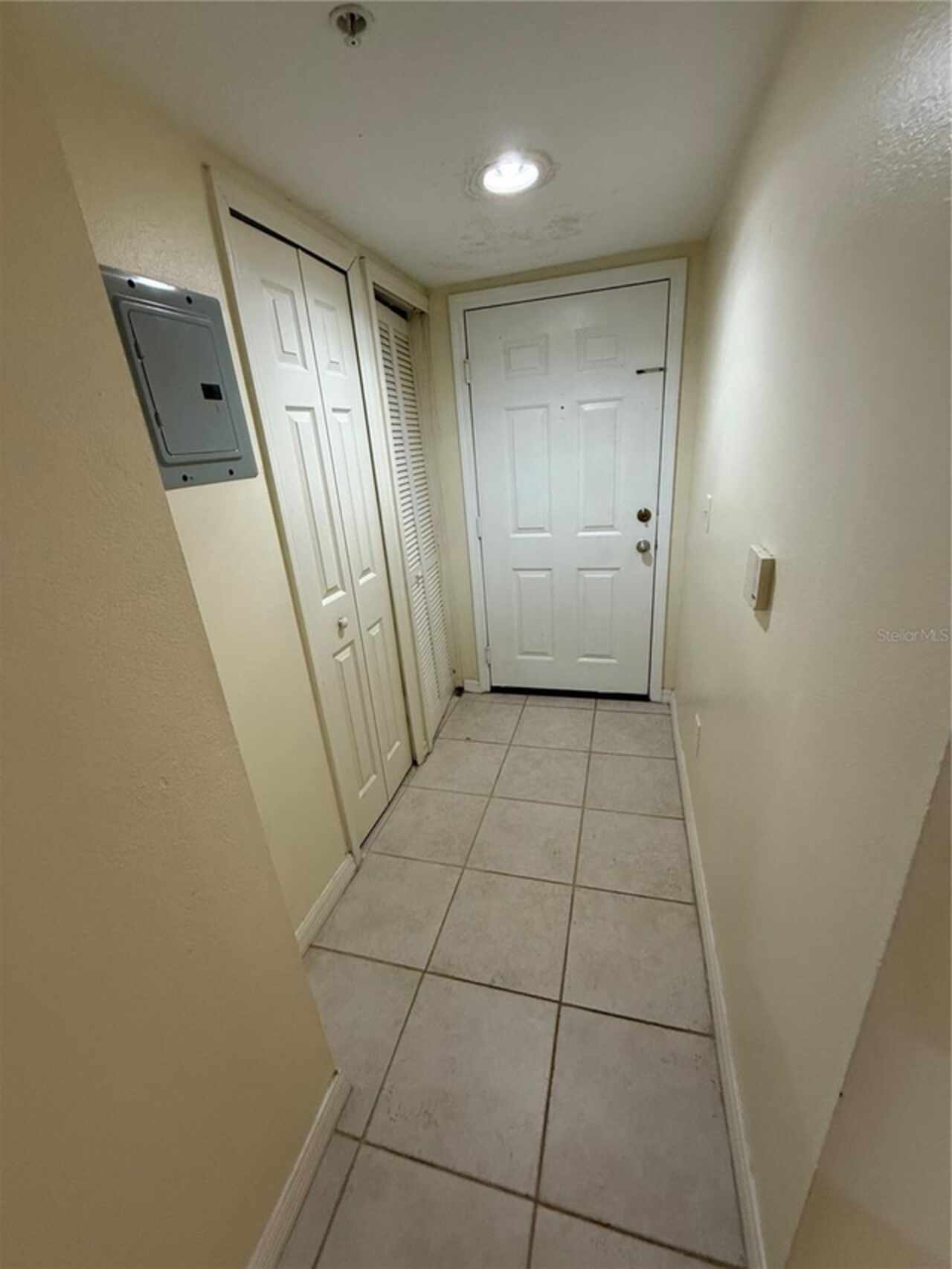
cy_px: 634
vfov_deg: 102.1
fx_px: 513
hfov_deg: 85.7
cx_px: 476
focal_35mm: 14
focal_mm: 2.22
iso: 250
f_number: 2.2
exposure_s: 1/60
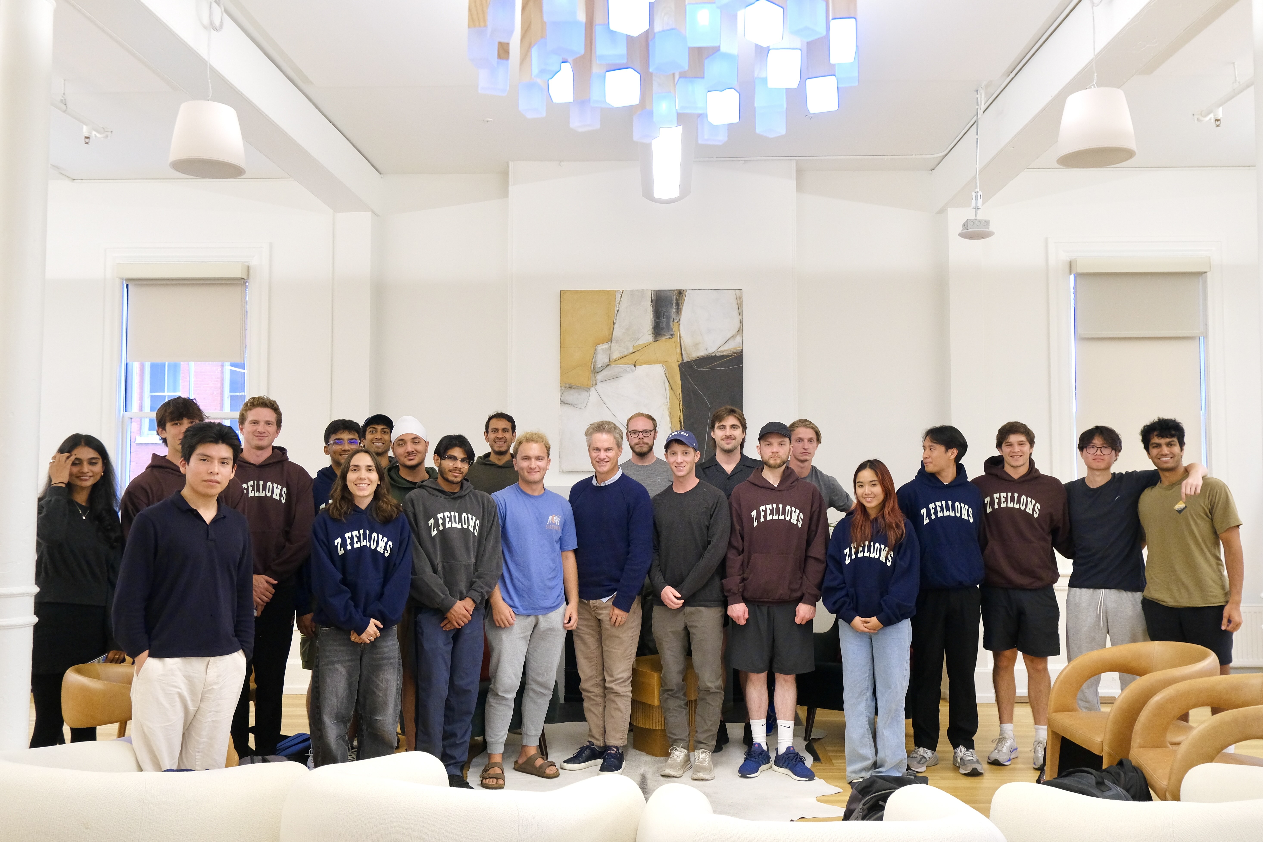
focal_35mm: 29
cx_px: 632
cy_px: 421
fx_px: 1017
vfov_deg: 45.0
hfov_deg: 63.7
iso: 1000
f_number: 4
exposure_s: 1/100
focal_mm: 19.2
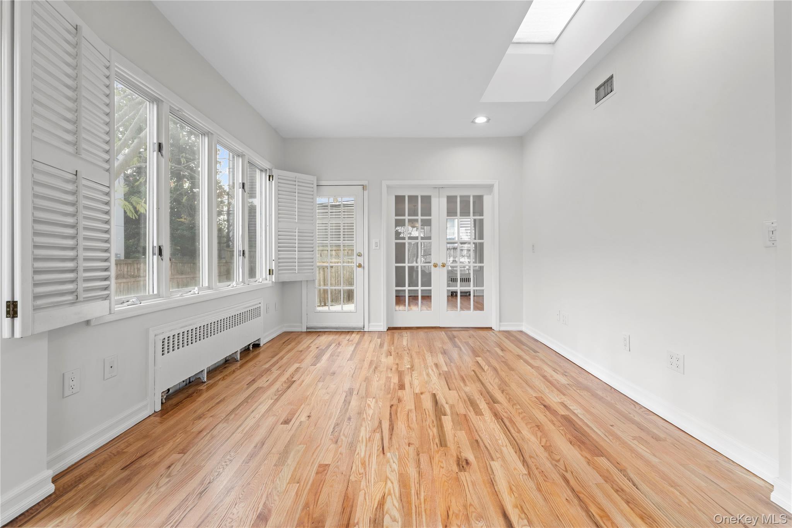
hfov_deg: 104.3
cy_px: 264
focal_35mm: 14
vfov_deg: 81.2
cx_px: 396
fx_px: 308
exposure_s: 1/6
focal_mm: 14
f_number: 10
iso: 250
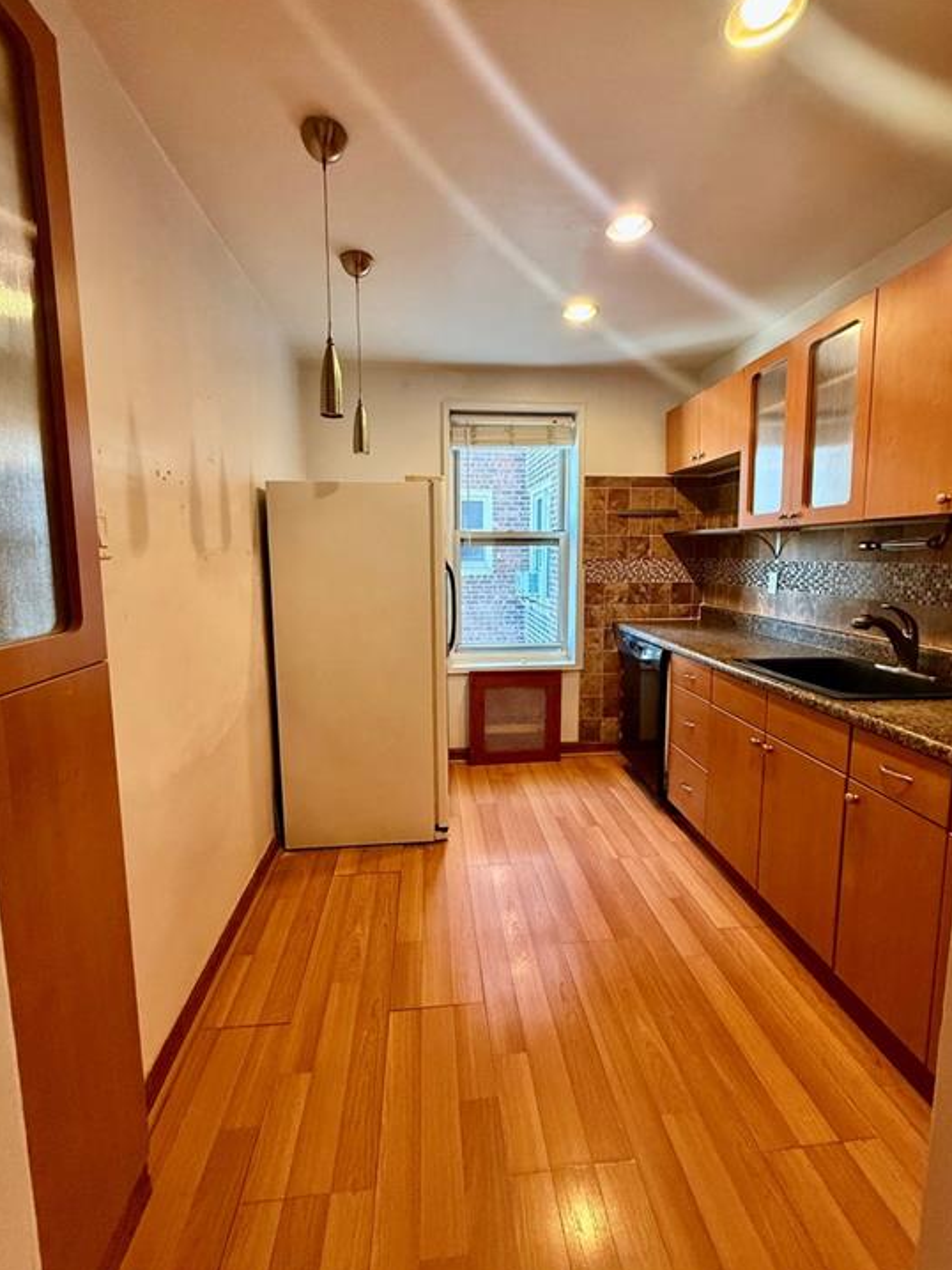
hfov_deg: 81.8
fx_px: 550
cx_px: 476
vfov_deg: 98.1
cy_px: 615
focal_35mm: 15
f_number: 2.2
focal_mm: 2.22
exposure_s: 1/120
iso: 400
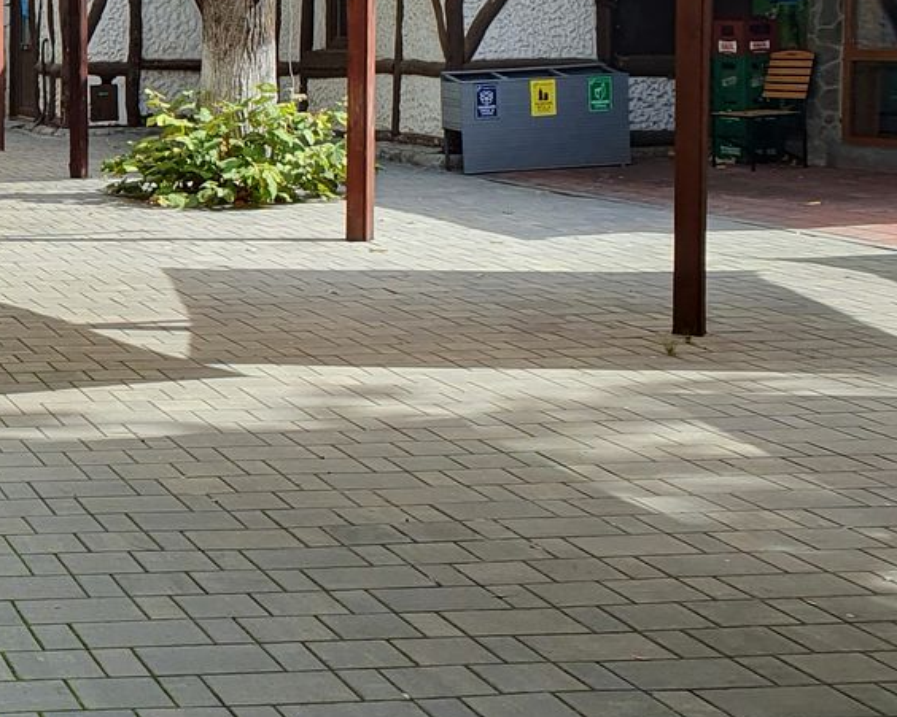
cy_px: 165
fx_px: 1911
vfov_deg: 21.1
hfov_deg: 23.3
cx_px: -274
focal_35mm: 72
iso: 50
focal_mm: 4.3
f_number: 2.4
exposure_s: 1/453
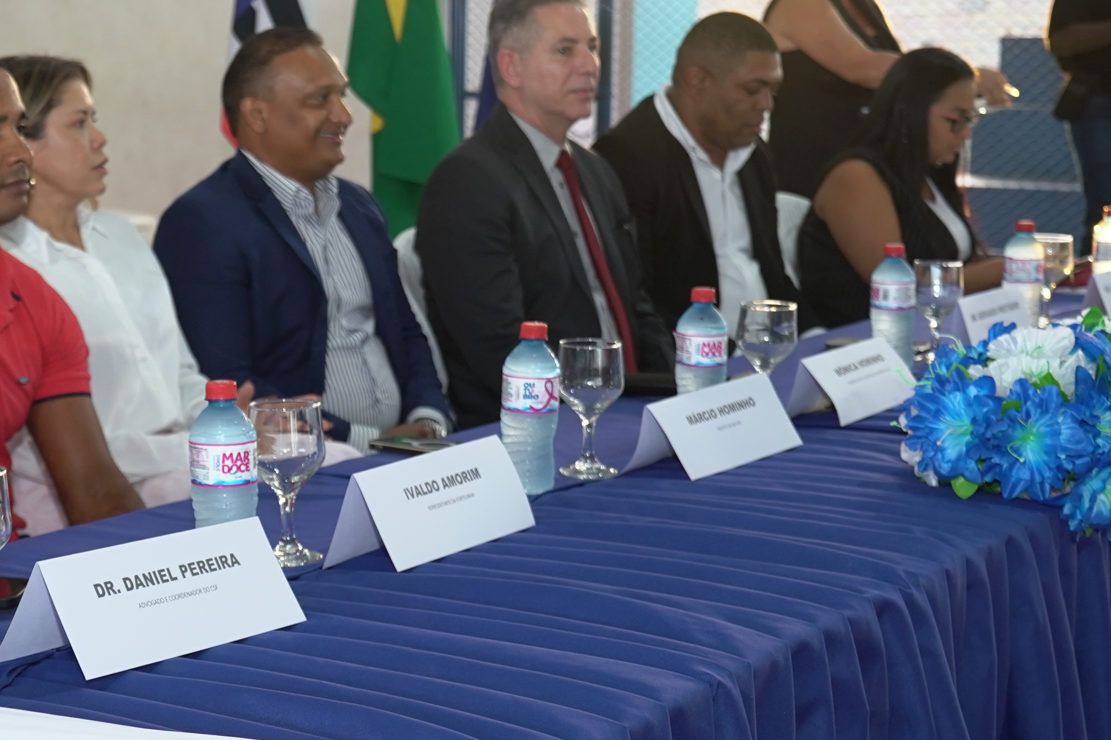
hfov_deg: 27.6
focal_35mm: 69
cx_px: 7
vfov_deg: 19.7
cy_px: 416
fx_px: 2129
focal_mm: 28
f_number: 3.5
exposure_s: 1/125
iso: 640
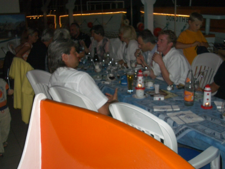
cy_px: 84
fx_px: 266
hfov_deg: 45.8
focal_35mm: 41
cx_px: 112
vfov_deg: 35.1
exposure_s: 1/60
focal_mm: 6.8
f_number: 2.8
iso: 100
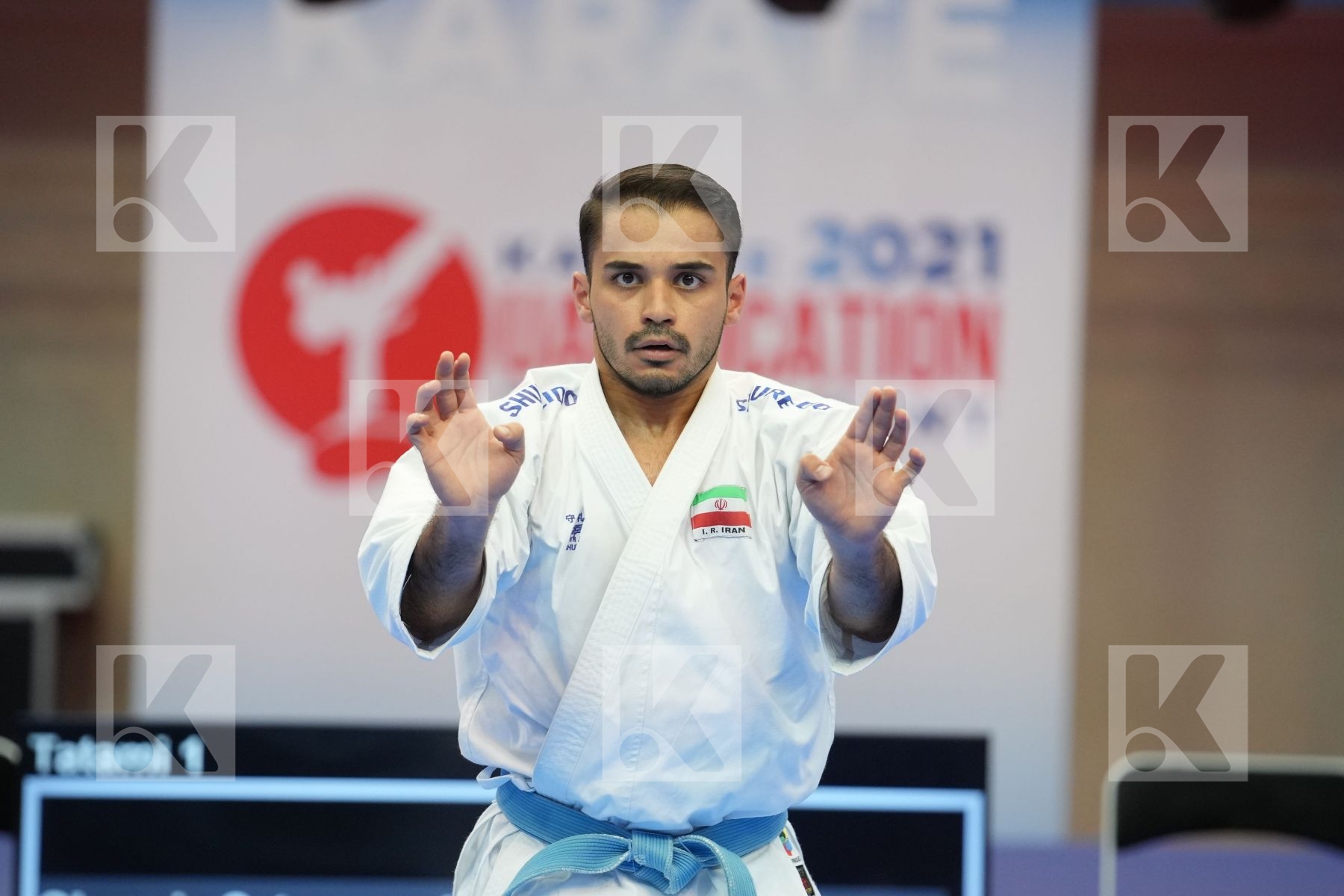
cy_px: 448
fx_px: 11199
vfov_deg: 4.6
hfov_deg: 6.9
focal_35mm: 300
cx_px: 672
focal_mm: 200
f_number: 2.8
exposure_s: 1/500
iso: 1250
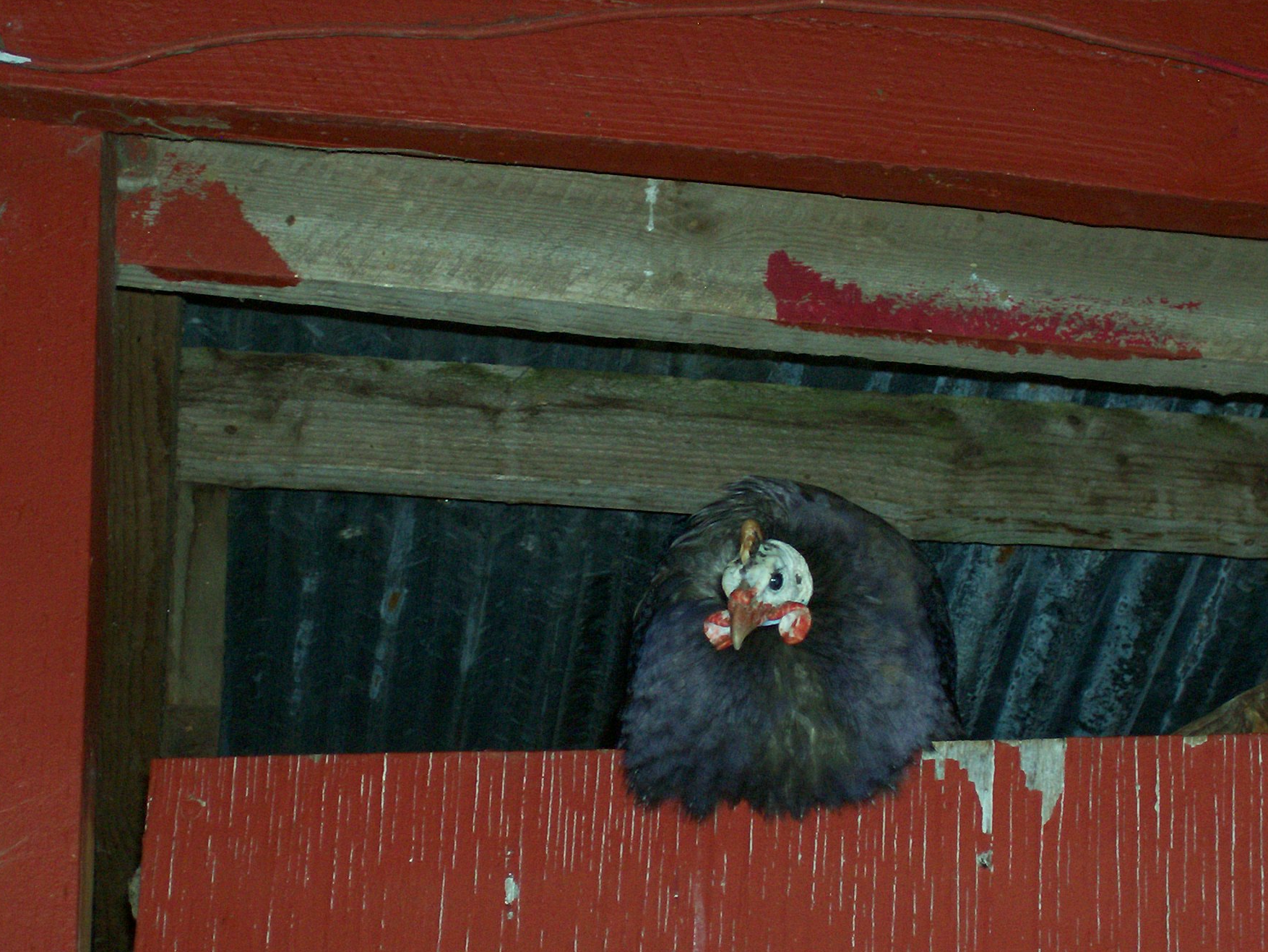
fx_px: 4360
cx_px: 629
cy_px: 550
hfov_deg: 16.5
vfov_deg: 12.5
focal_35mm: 119
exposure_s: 1/157
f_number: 4.6
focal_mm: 16.8
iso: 140
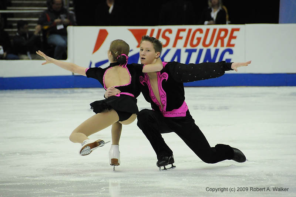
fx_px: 2466
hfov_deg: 6.9
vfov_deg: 4.6
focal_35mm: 300
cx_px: 148
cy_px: 98
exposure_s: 1/800
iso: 3200
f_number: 5.6
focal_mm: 200
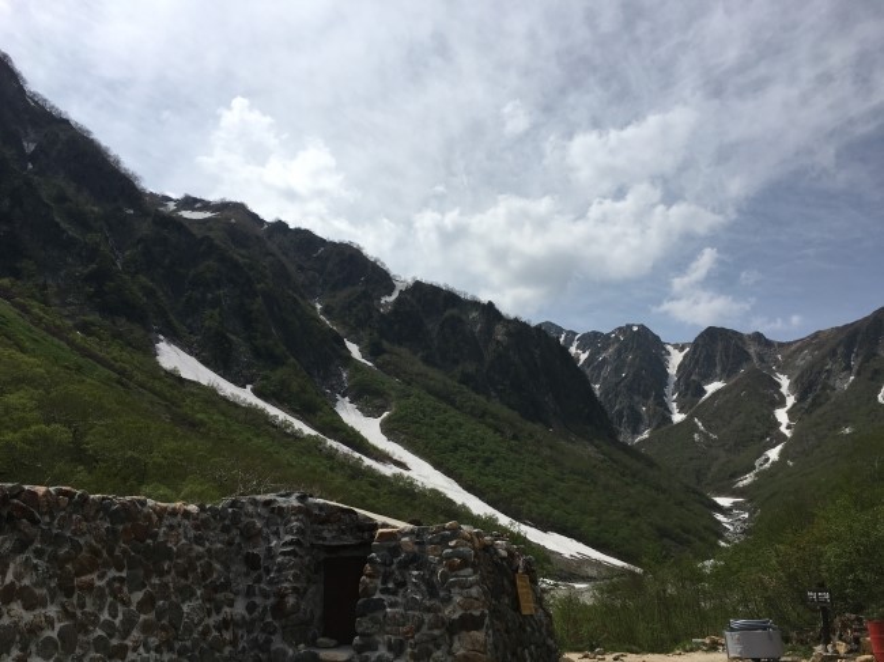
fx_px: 740
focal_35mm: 29
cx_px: 442
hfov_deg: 61.7
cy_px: 331
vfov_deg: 48.2
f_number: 2.2
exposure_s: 1/3344
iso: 25
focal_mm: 4.15
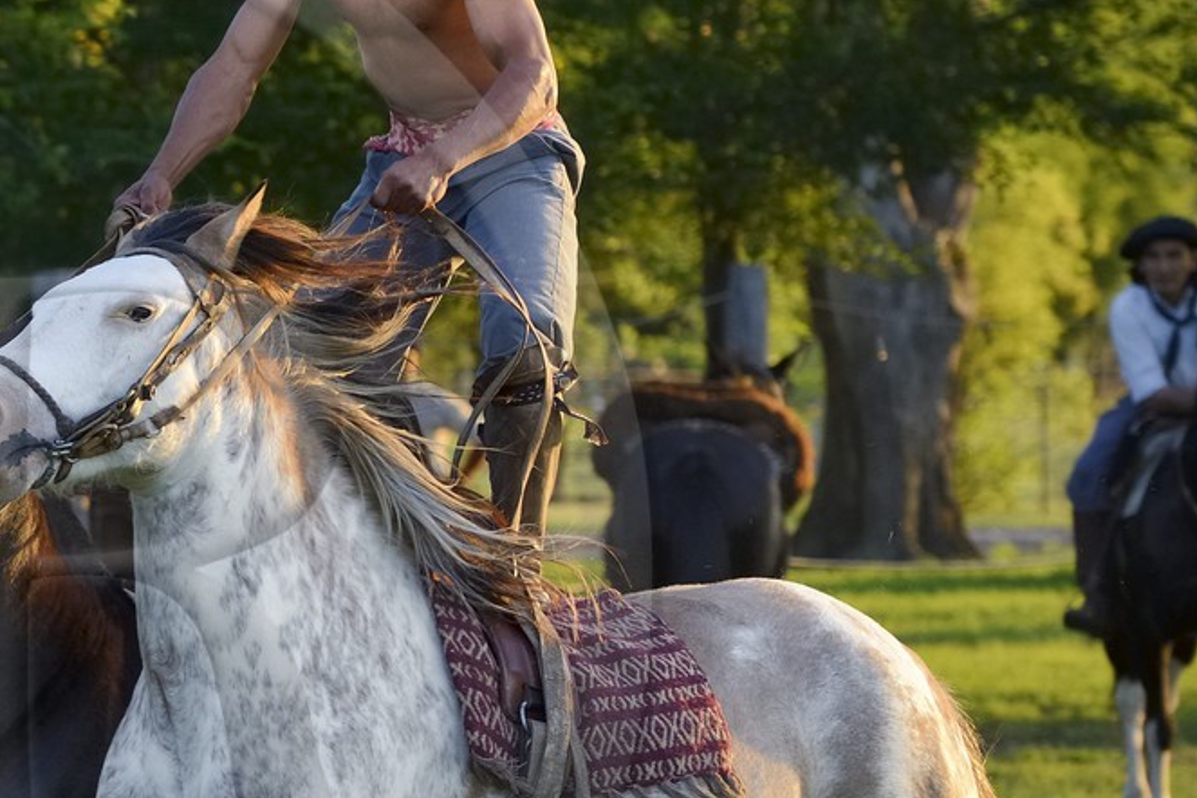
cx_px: -94
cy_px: 576
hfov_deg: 7.3
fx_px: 9309
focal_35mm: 280
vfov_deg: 4.9
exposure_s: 1/640
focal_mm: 116
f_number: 4.5
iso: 800
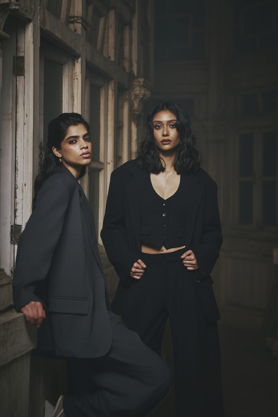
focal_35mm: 70
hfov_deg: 19.5
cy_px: 208
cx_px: 139
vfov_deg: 28.8
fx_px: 811
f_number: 2.8
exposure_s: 1/320
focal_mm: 70
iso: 640
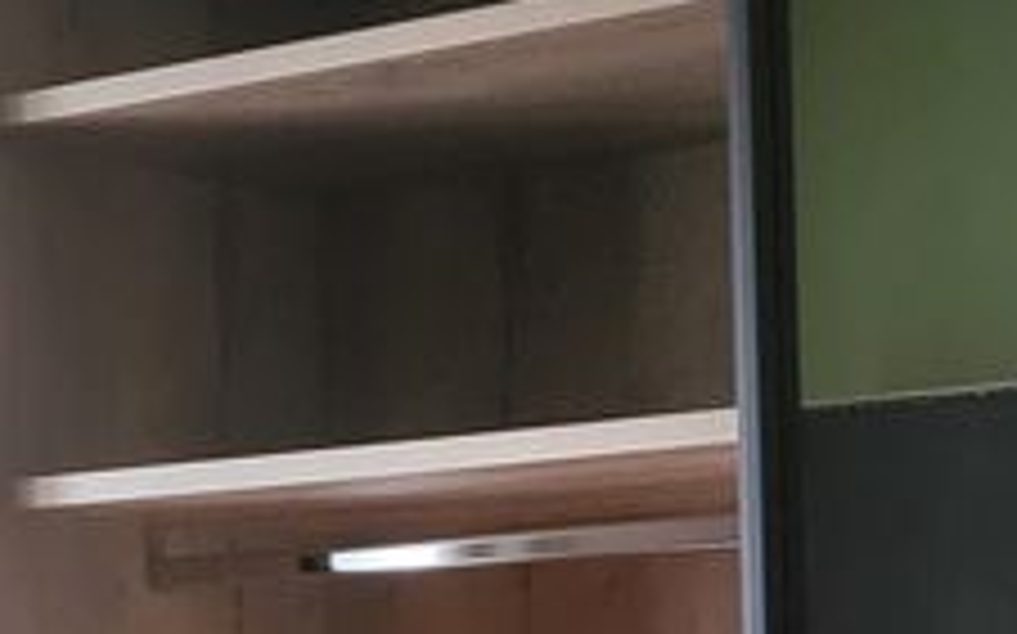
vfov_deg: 10.4
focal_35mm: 122
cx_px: 670
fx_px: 3380
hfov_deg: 17.1
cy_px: 949
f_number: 1.8
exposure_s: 1/20
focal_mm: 5.4
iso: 1250
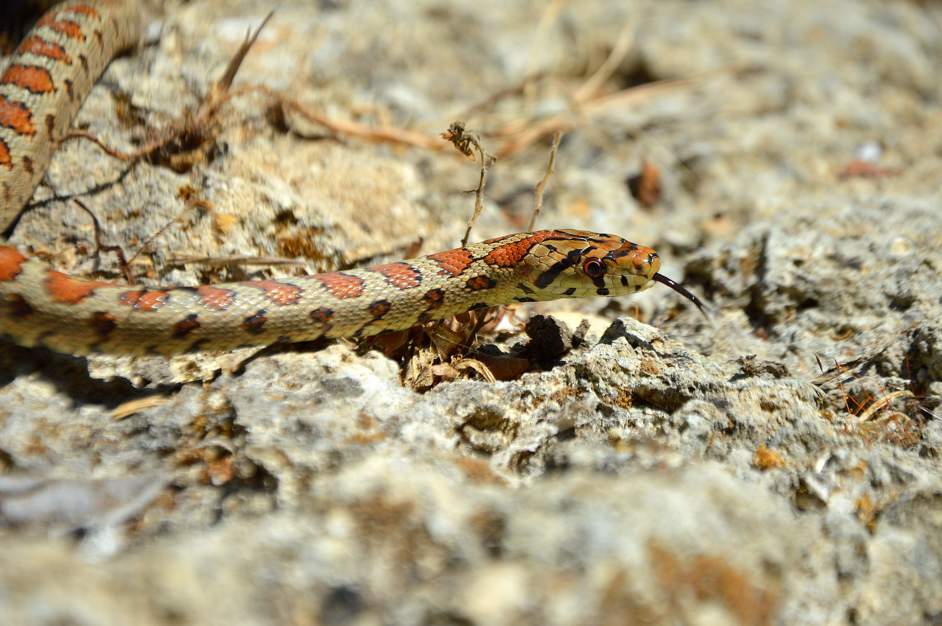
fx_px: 4117
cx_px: 471
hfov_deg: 13.1
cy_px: 313
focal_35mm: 158
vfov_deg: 8.7
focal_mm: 105
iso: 320
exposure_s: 1/2000
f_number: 7.1
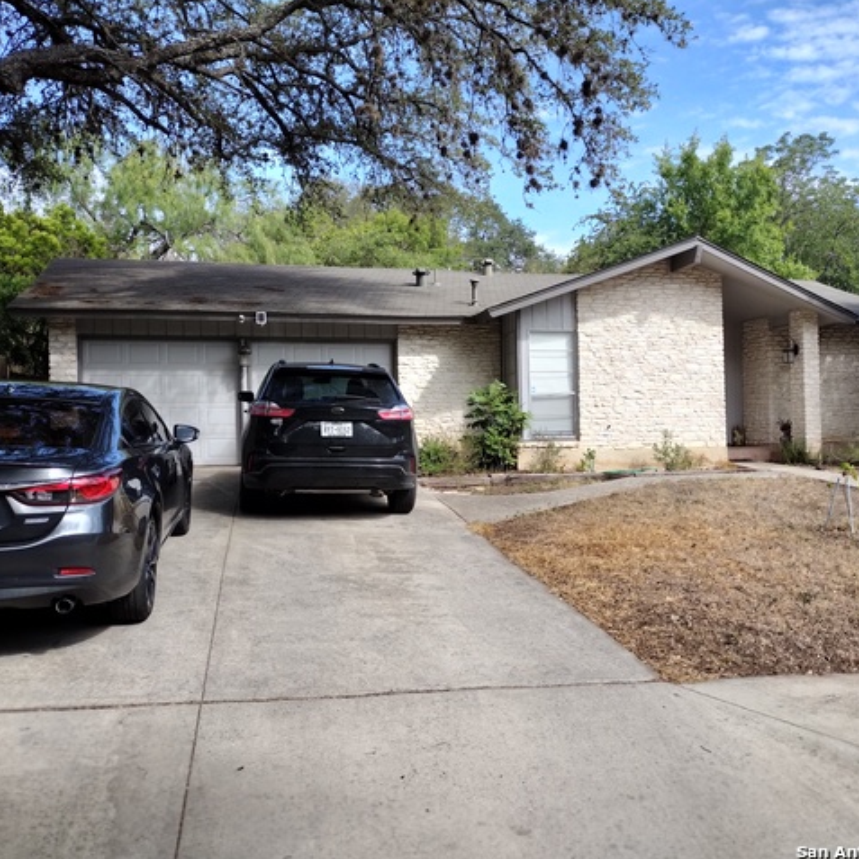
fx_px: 898
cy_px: 430
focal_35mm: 32
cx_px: 508
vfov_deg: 51.1
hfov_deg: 50.8
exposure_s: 1/1380
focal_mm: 4.71
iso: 100
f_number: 1.7
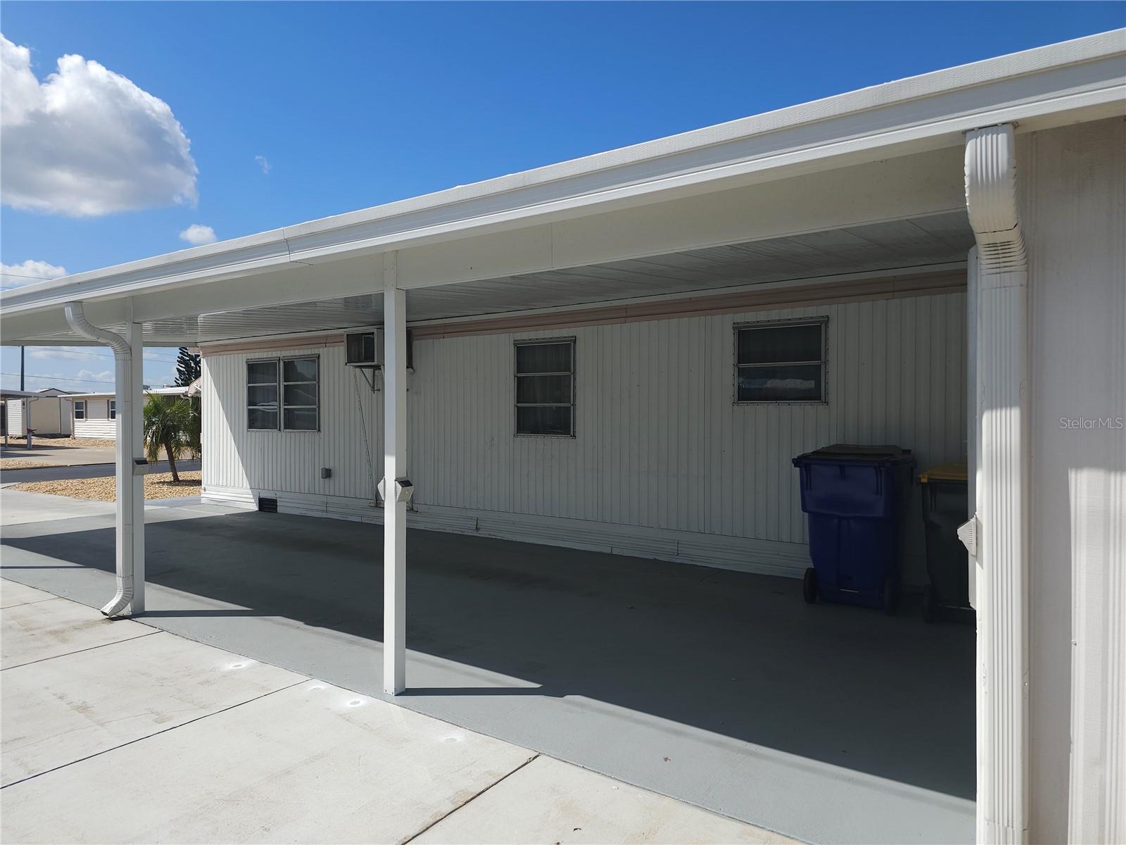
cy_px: 422
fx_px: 748
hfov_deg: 73.9
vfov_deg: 58.9
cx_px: 563
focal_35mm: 23
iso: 10
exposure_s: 1/692
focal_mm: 6.3
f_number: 1.7
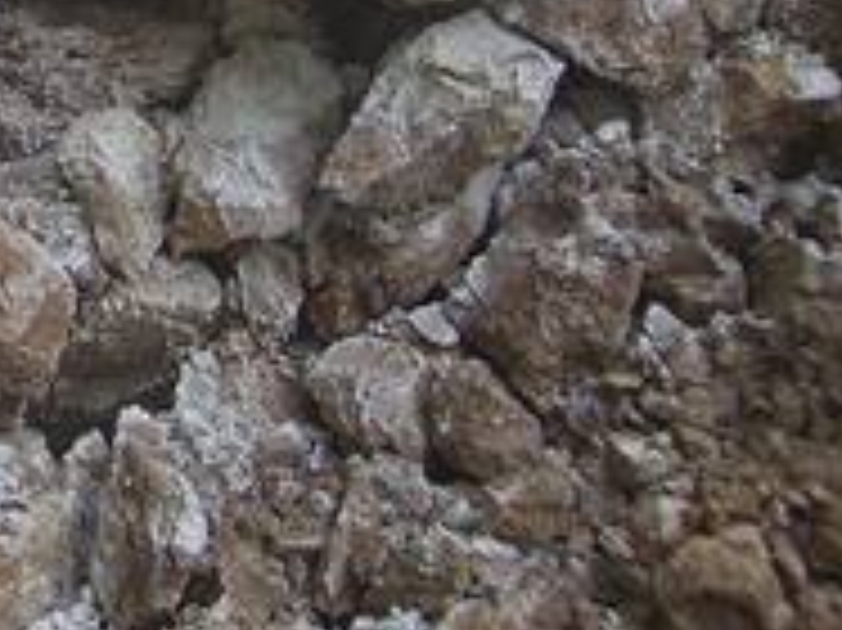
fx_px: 2917
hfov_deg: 15.4
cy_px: -302
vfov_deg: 11.8
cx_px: -338
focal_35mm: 120
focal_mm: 5.8
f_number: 2.6
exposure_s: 1/200
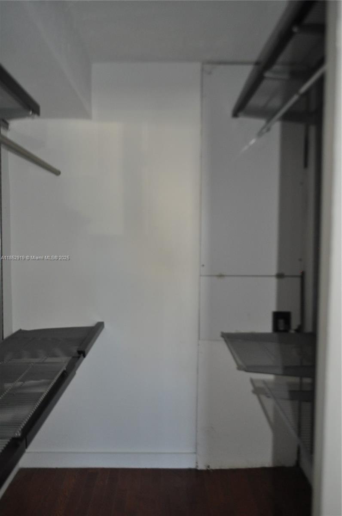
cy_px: 258
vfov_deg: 67.5
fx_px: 386
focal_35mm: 27
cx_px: 171
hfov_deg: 47.8
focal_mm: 18
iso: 800
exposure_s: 1/60
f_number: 3.5
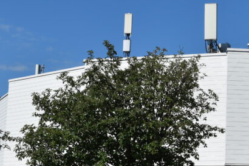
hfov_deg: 18.7
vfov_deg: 13.0
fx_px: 726
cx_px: 277
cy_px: 90
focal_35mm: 105
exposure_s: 1/320
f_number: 9
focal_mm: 28
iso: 100
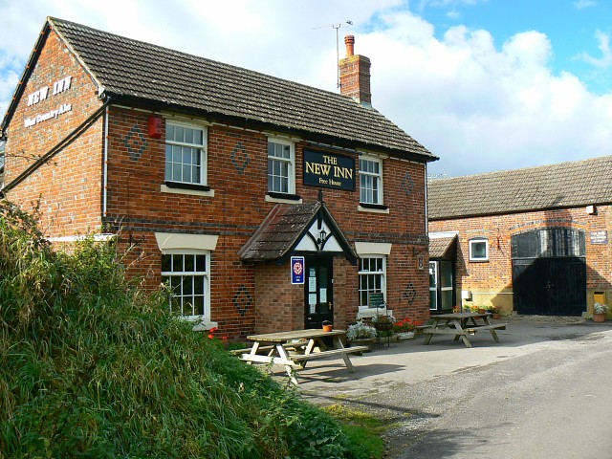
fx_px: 636
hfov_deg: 51.4
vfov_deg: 39.7
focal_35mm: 36
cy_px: 230
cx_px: 306
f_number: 4
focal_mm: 6
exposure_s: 1/100
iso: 80
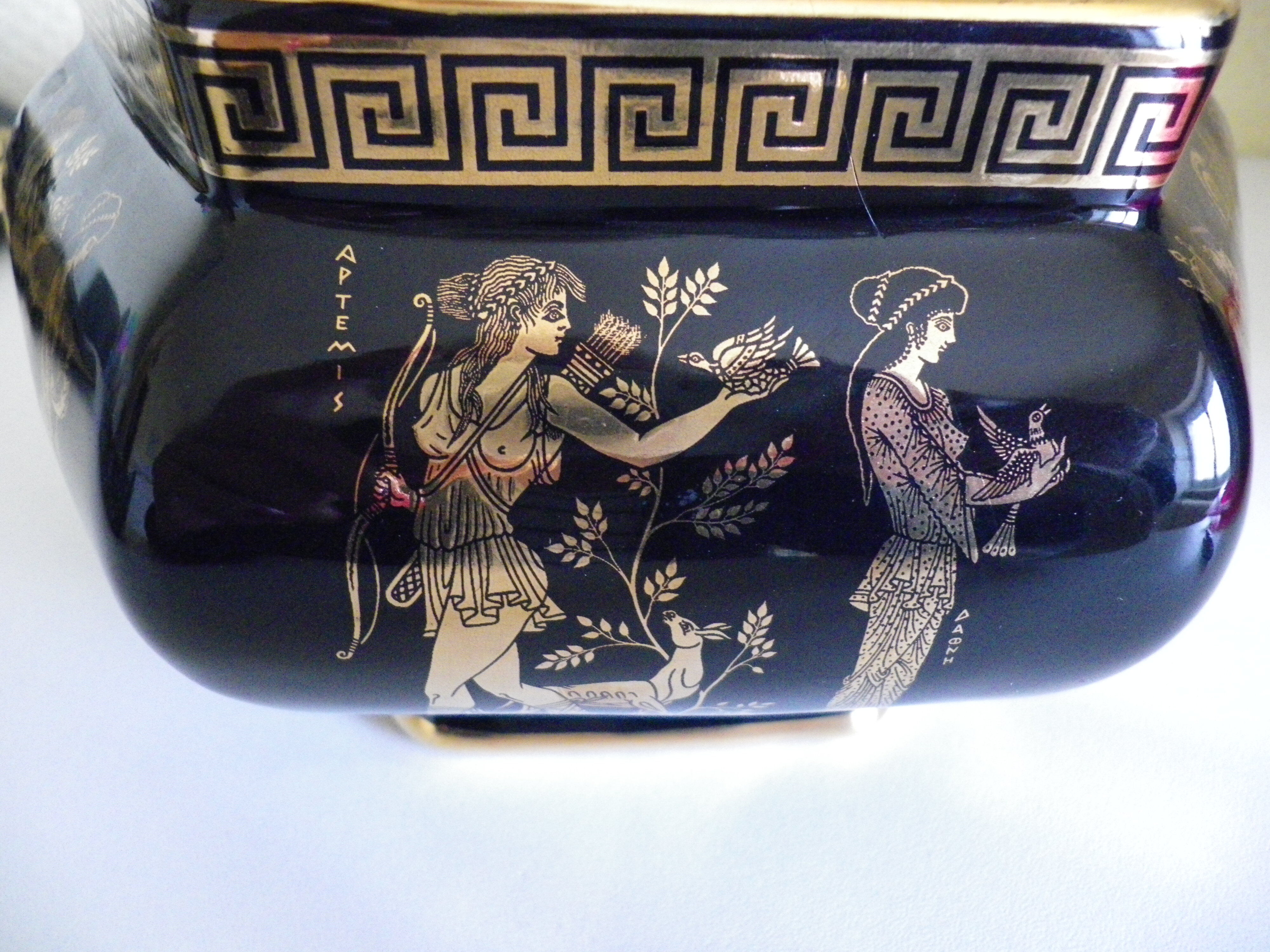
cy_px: 476
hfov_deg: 63.4
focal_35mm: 28
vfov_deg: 49.7
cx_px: 635
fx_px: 1027
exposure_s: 1/30
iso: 800
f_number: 2.6
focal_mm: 4.9
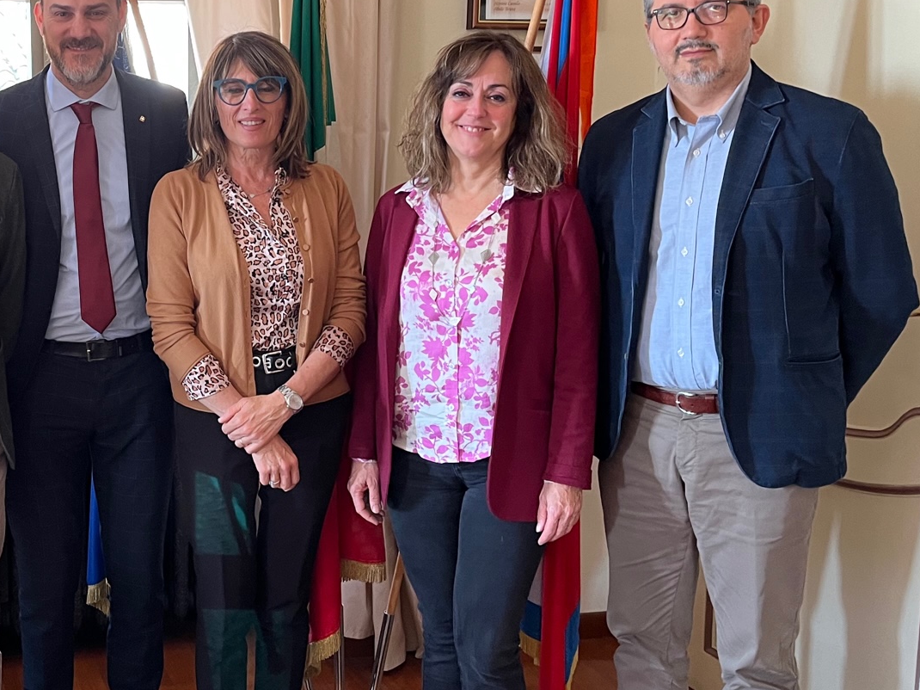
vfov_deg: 29.6
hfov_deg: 37.6
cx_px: 196
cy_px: 281
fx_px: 1302
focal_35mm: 49
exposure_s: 1/60
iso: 200
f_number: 1.6
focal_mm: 5.1
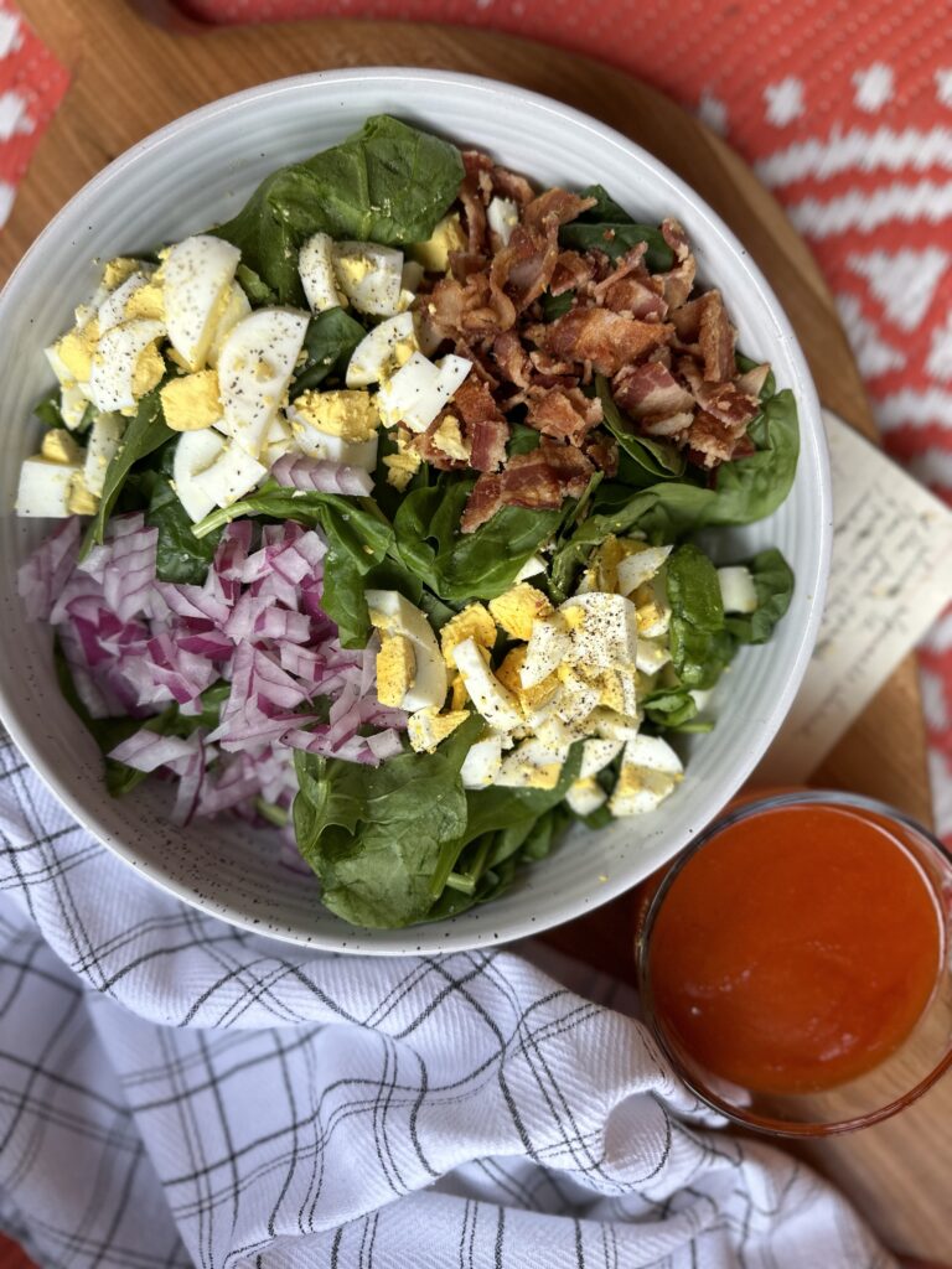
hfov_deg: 56.8
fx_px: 880
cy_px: 634
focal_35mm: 24
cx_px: 476
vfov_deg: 71.6
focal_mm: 6.86
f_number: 1.78
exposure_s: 1/121
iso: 125
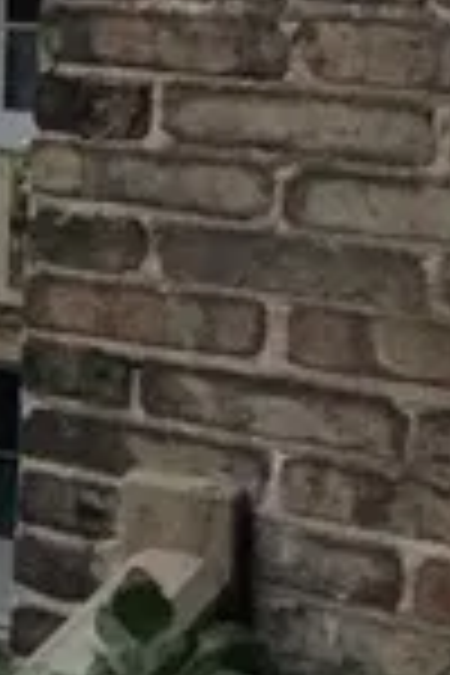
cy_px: -36
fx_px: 1969
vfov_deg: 18.8
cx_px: -1364
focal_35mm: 105
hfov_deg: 7.9
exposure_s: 1/2083
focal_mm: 2.22
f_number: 2.2
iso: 32
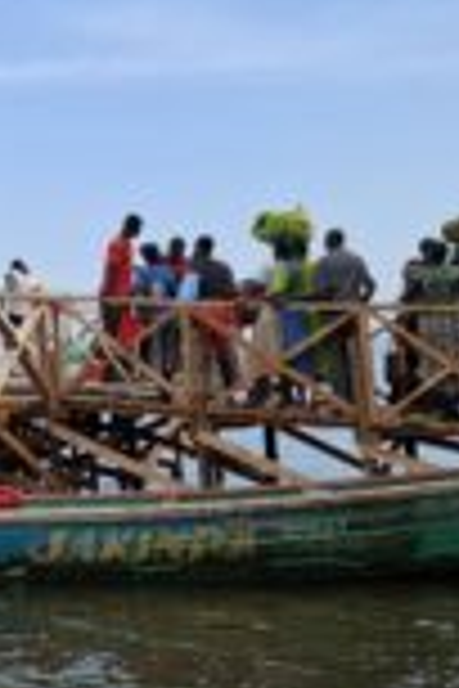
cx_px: -238
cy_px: 346
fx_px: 1434
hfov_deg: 16.5
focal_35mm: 75
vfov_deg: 27.0
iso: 50
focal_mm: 5.54
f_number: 1.8
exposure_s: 1/1587
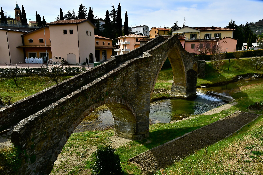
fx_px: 175
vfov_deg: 53.1
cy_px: 88
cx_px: 132
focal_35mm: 24
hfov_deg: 73.7
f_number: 13
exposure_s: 1/500
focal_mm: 16
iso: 200
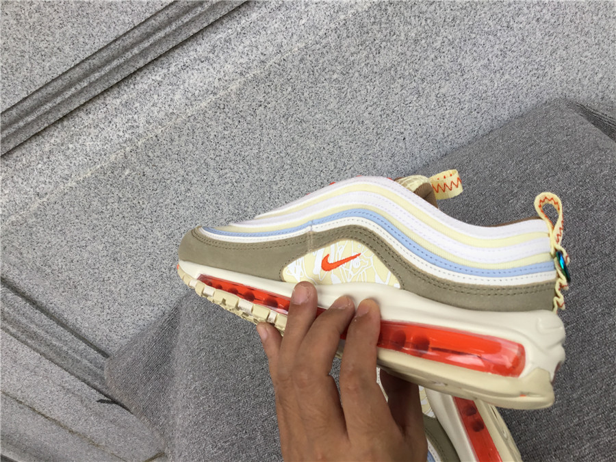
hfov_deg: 58.4
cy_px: 231
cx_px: 308
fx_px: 552
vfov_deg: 45.4
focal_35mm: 31
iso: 25
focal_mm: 3.3
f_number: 2.4
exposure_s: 1/103
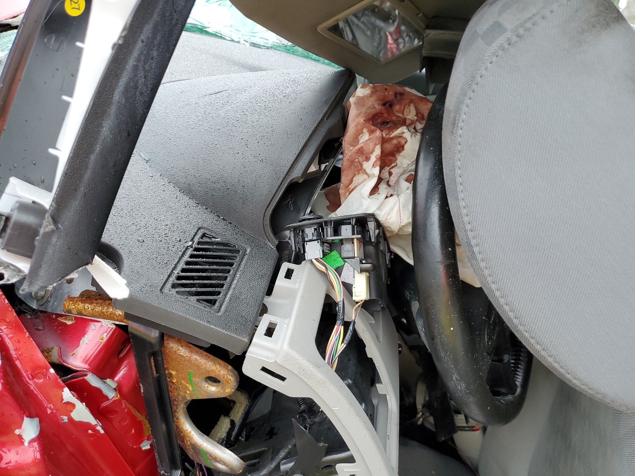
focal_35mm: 26
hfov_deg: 67.3
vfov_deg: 53.1
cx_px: 318
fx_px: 477
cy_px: 238
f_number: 1.5
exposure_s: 1/120
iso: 72
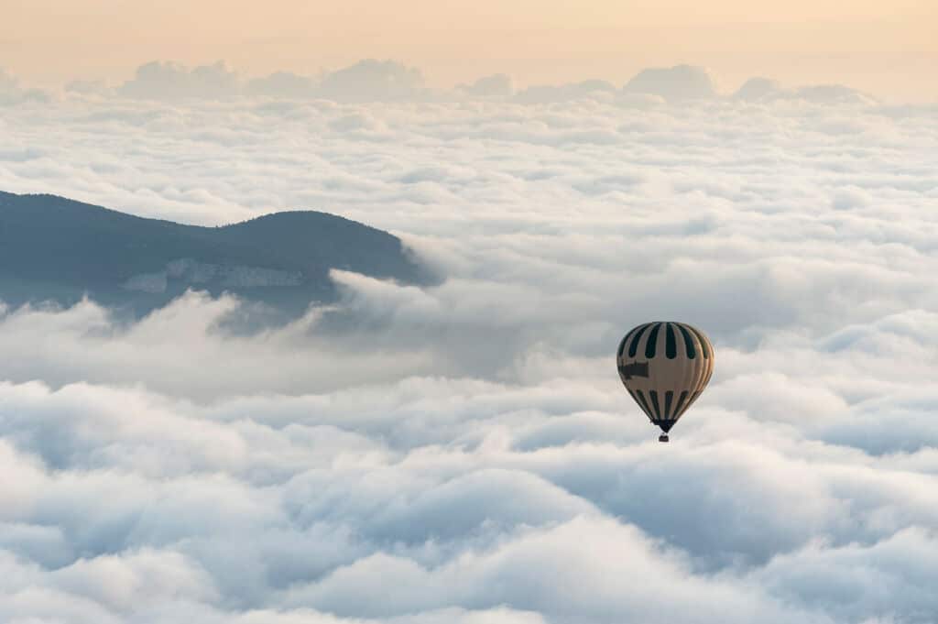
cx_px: 469
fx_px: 5207
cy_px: 312
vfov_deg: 6.9
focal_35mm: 200
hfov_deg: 10.3
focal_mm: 200
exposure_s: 1/400
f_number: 5
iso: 250
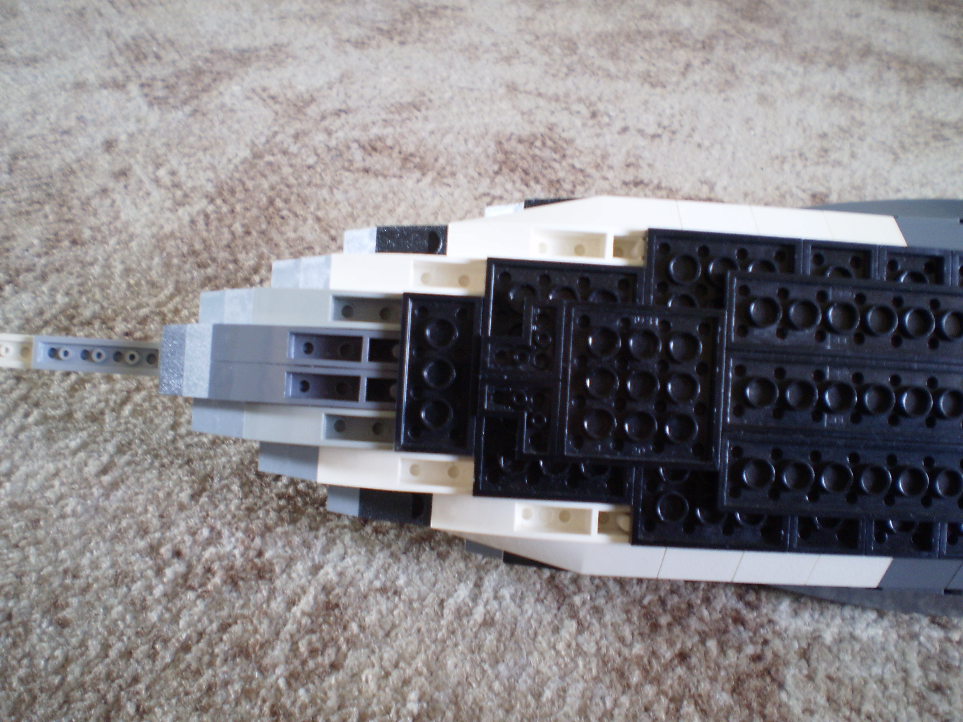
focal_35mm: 36
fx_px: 1002
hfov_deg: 51.4
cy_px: 361
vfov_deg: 39.7
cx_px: 482
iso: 125
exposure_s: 1/6
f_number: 3.1
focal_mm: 6.3
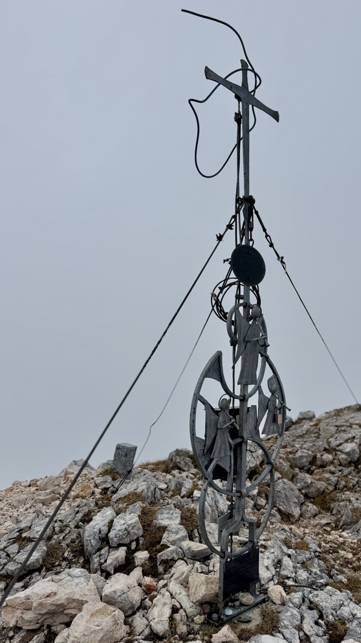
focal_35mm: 27
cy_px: 322
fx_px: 459
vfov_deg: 69.9
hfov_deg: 42.3
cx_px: 243
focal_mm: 6.76
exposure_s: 1/12346
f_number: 1.78
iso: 80
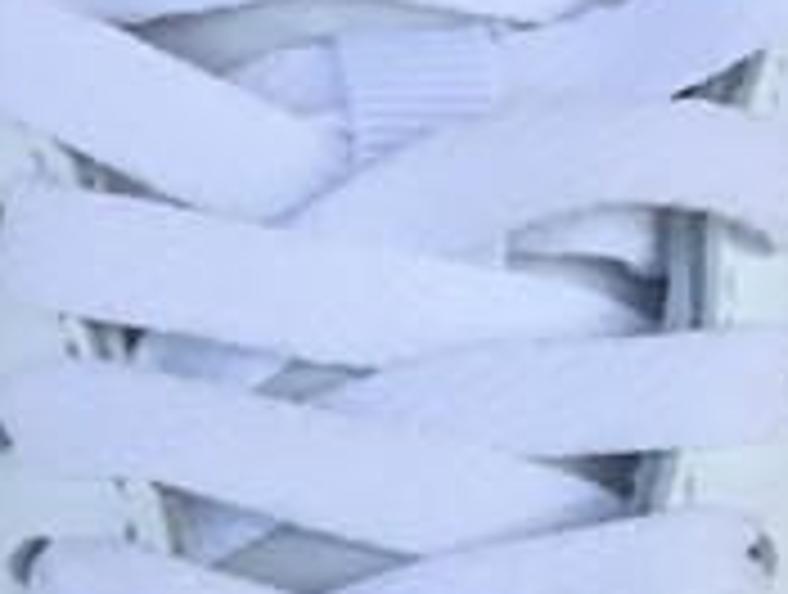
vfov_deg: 8.9
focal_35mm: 159
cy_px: 1100
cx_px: -257
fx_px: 3627
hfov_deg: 12.0
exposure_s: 1/309
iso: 25
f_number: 2.4
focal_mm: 3.3
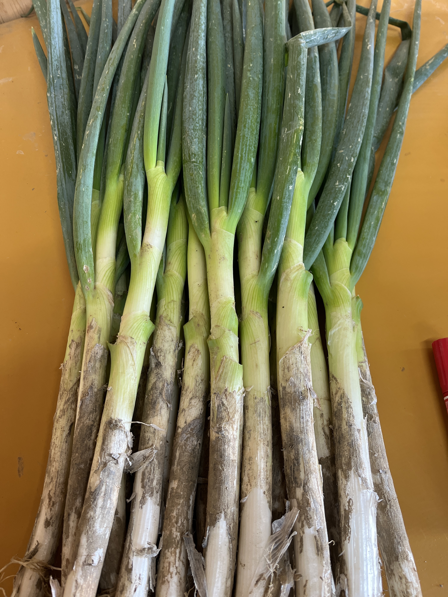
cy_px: 298
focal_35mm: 26
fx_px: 449
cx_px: 224
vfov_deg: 67.3
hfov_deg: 53.1
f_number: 1.6
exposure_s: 1/120
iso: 125
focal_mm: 5.1
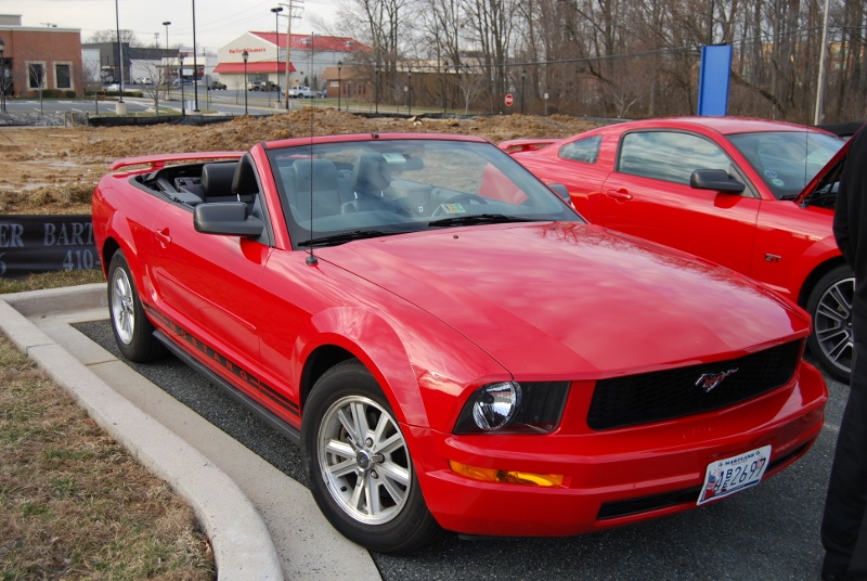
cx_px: 434
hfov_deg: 49.5
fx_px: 941
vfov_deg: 34.3
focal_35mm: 39
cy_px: 290
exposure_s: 1/125
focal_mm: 26
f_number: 5.6
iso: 125
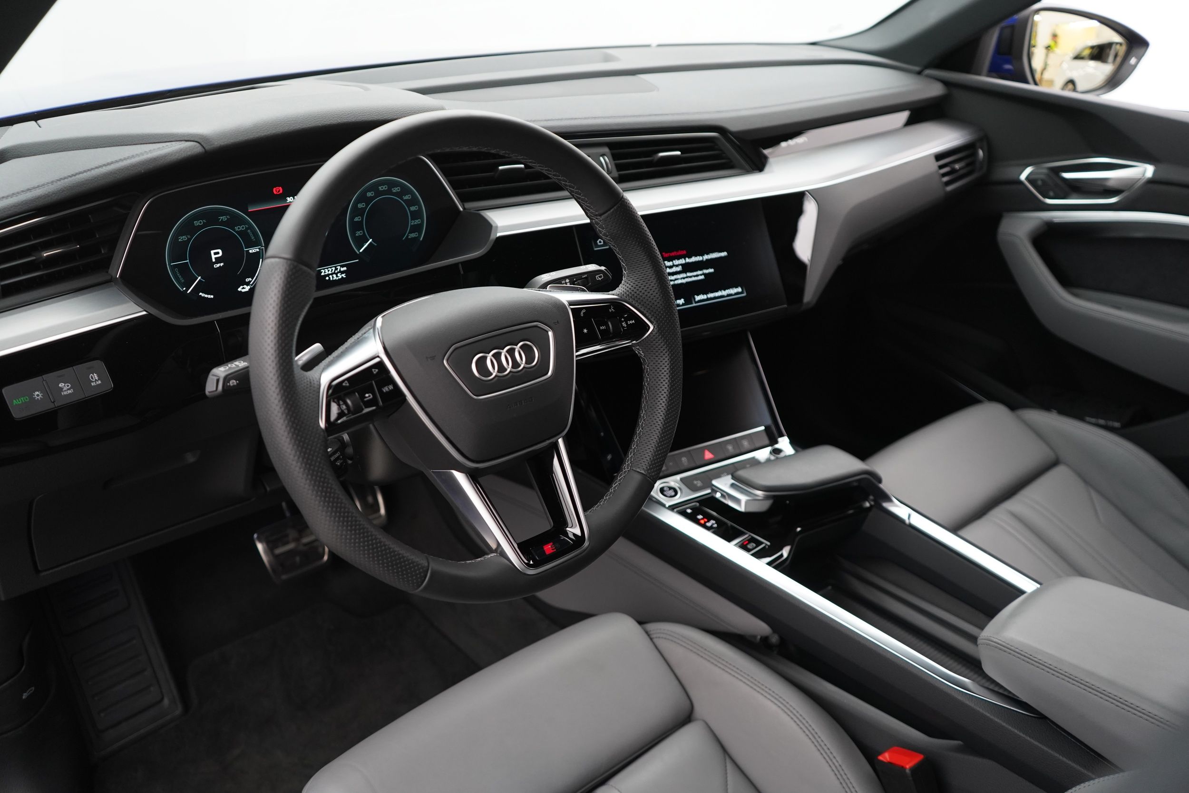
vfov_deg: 46.4
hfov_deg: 65.5
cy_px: 396
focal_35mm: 28
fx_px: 925
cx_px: 594
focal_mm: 28
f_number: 3.5
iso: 1600
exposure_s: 1/30
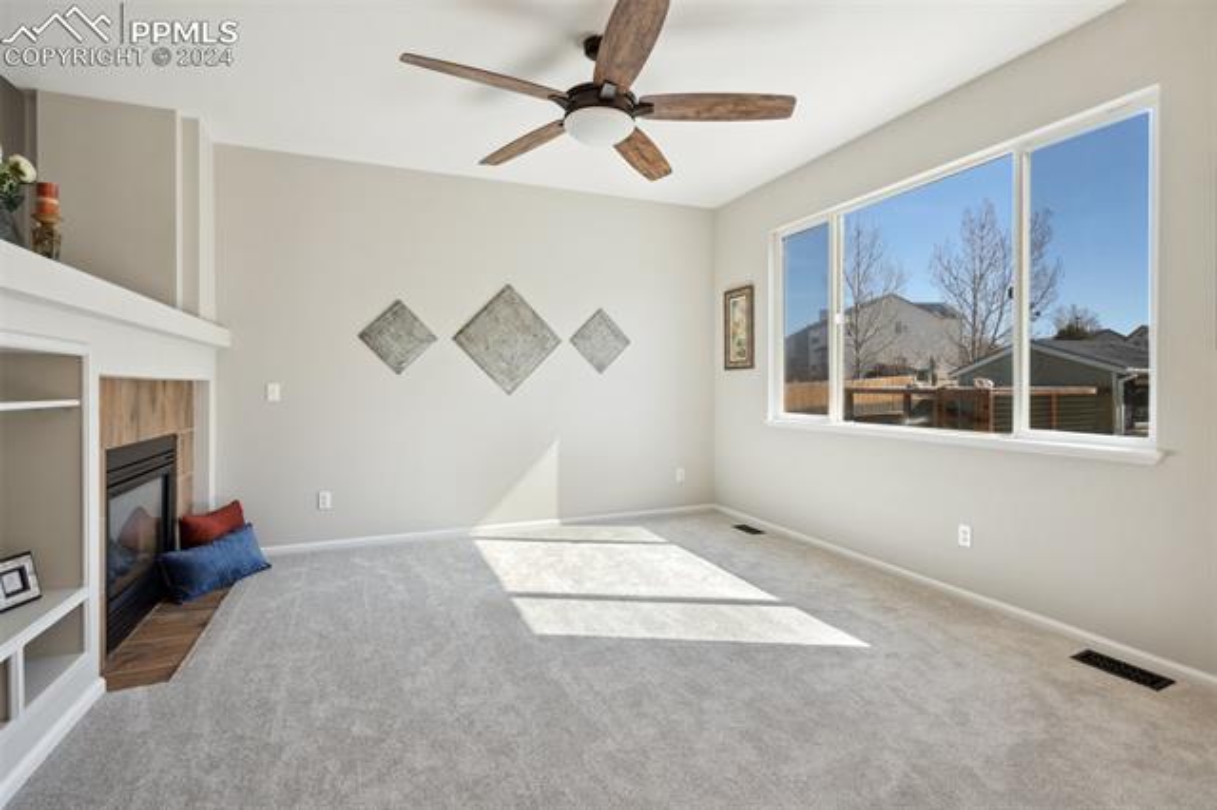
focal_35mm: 16
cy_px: 405
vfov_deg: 73.7
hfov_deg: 96.8
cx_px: 608
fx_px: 541
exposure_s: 1/500
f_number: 6.3
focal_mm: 16
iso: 800
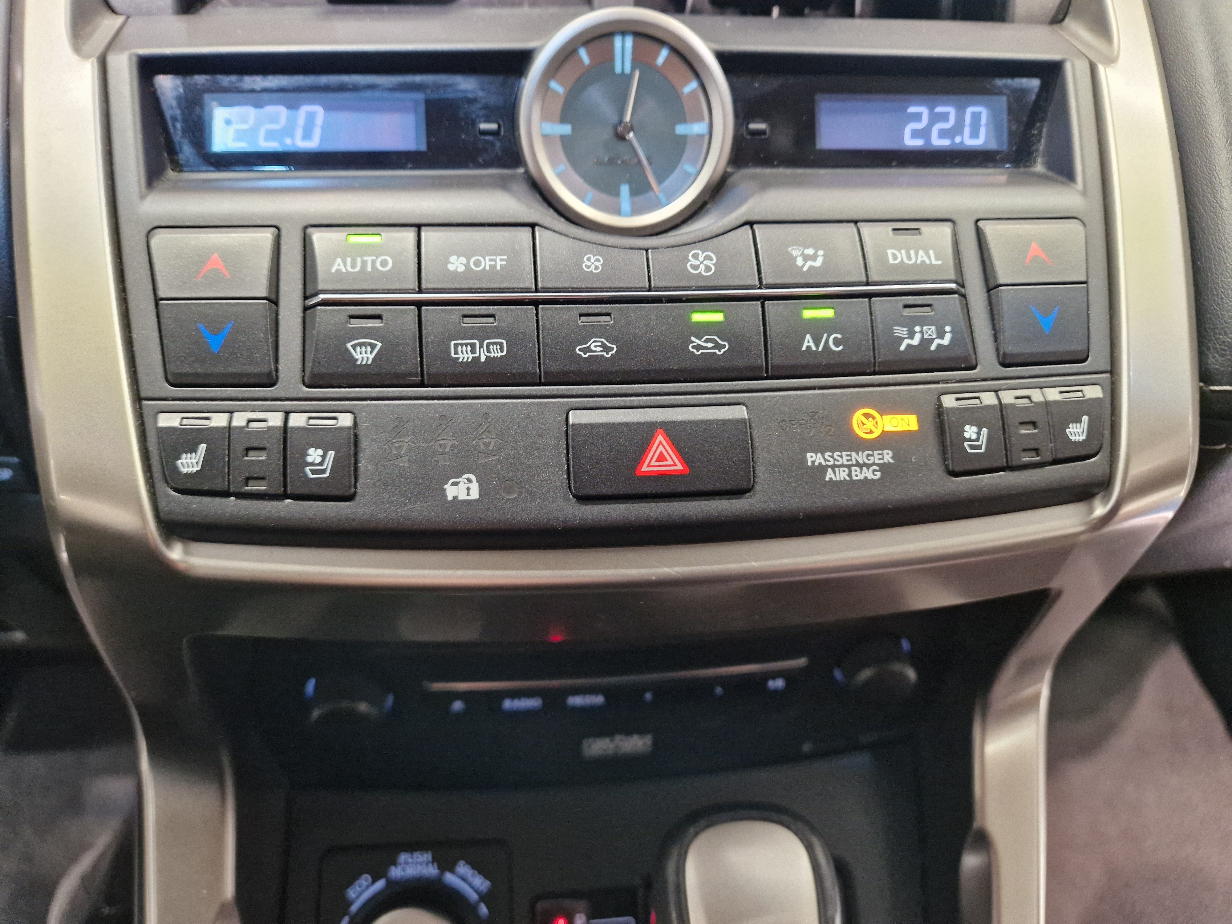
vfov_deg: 58.9
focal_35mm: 23
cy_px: 462
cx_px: 616
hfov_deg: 73.9
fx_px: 819
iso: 640
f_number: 1.8
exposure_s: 1/100
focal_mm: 5.4
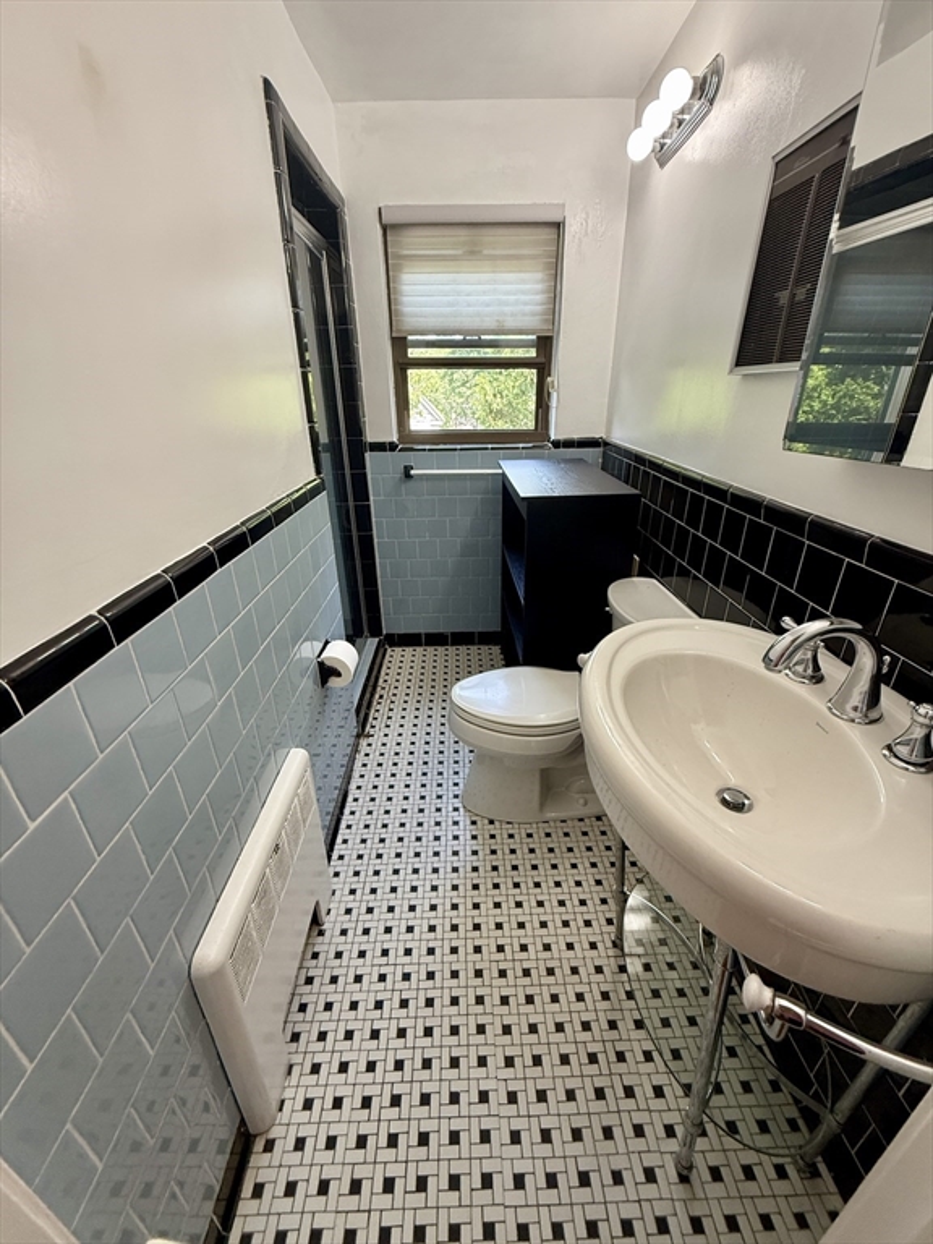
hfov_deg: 85.7
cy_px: 622
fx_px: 503
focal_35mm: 14
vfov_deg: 102.1
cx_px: 466
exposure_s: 1/120
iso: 200
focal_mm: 2.22
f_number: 2.2
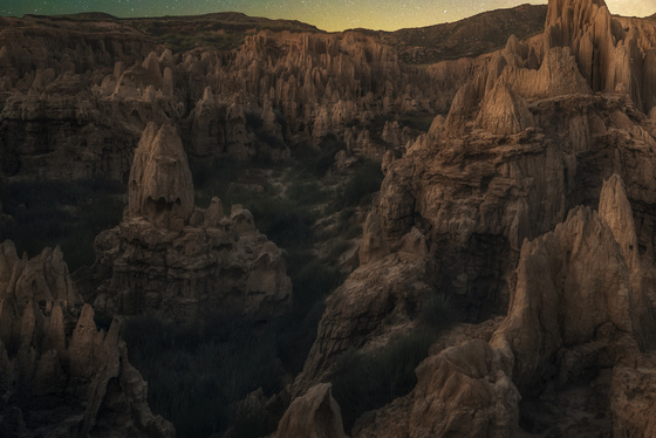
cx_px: 417
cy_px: 122
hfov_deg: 70.1
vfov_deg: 49.7
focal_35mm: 25
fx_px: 456
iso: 200
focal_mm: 14
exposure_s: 1/50
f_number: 5.6
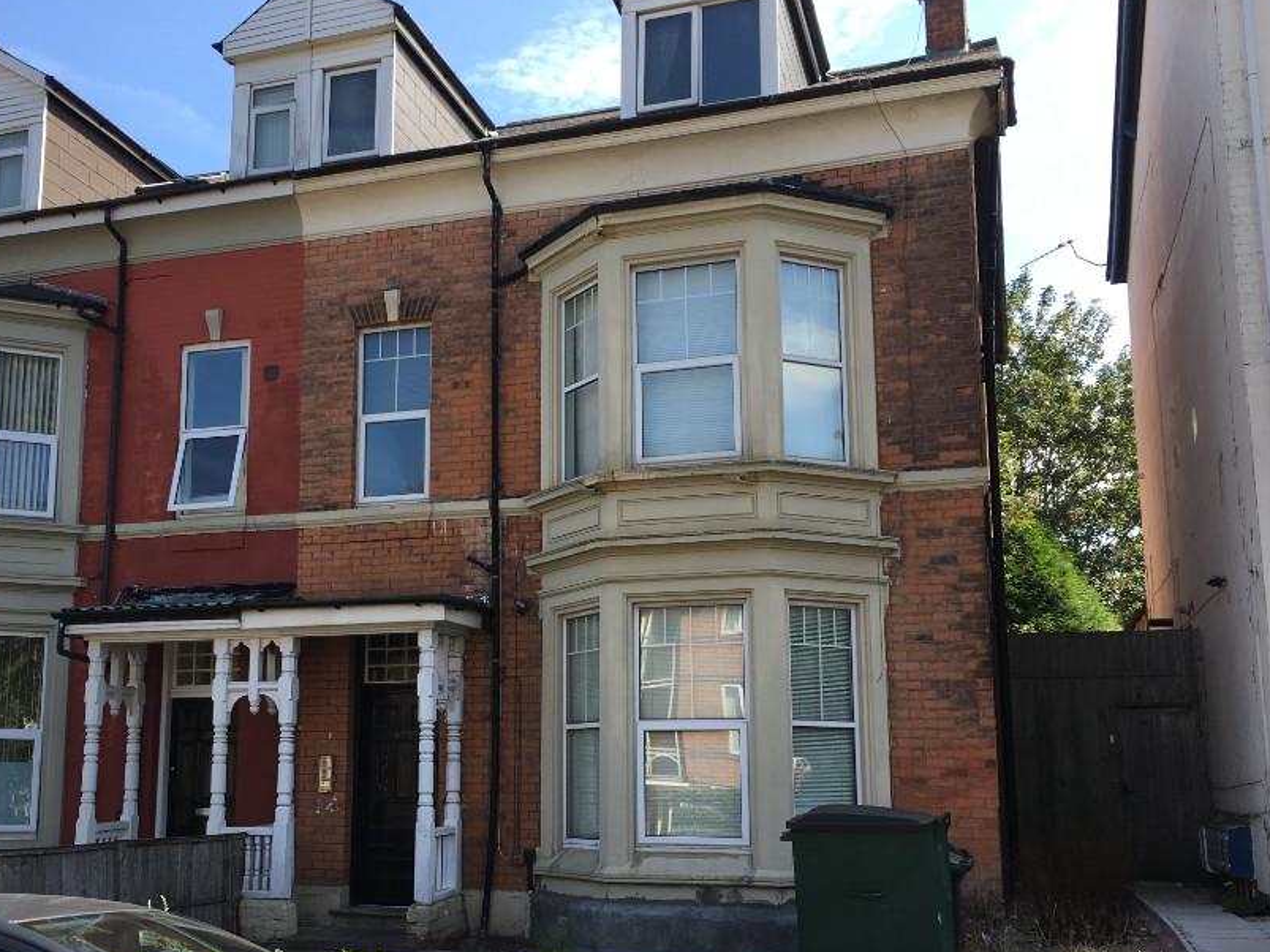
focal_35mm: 37
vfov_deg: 38.5
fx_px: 1357
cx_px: 514
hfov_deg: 49.9
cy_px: 563
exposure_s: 1/490
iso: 25
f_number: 2.2
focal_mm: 4.15
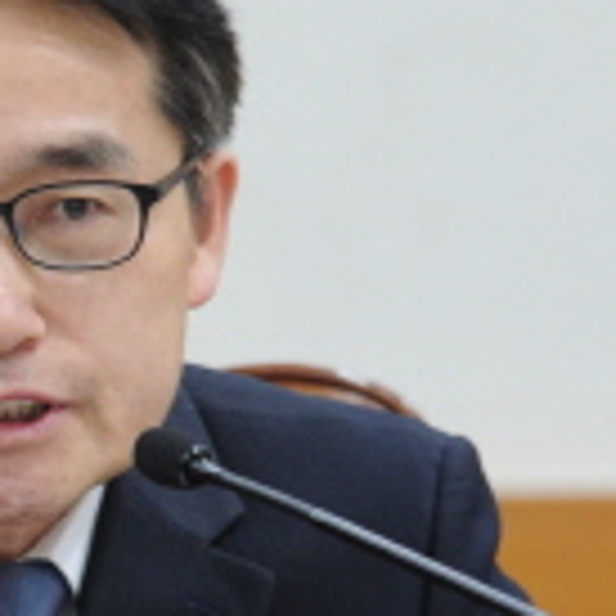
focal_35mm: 1116
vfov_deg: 1.6
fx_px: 22468
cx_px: -67
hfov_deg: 1.6
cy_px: 438
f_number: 5.3
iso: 2000
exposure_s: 1/80
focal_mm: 300
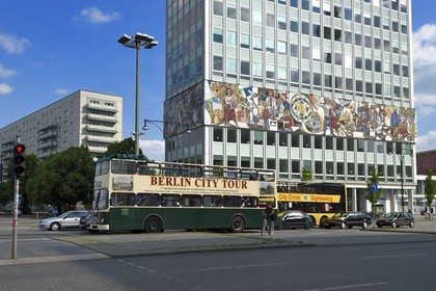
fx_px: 388
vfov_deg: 41.1
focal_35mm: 32
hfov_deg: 58.7
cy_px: 146
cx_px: 218
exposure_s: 1/320
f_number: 11
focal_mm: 32
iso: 200
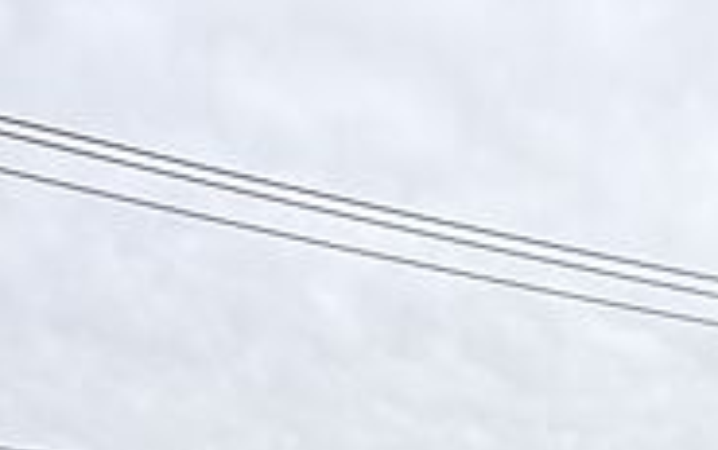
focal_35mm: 48
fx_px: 940
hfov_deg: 38.0
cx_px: 687
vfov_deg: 22.8
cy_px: 640
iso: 40
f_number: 2.2
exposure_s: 1/1034
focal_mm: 2.22
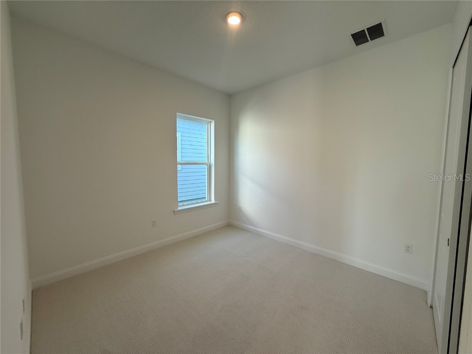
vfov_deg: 85.7
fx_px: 191
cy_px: 177
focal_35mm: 14
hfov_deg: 102.1
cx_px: 236
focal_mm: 2.22
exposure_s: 1/120
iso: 100
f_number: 2.2
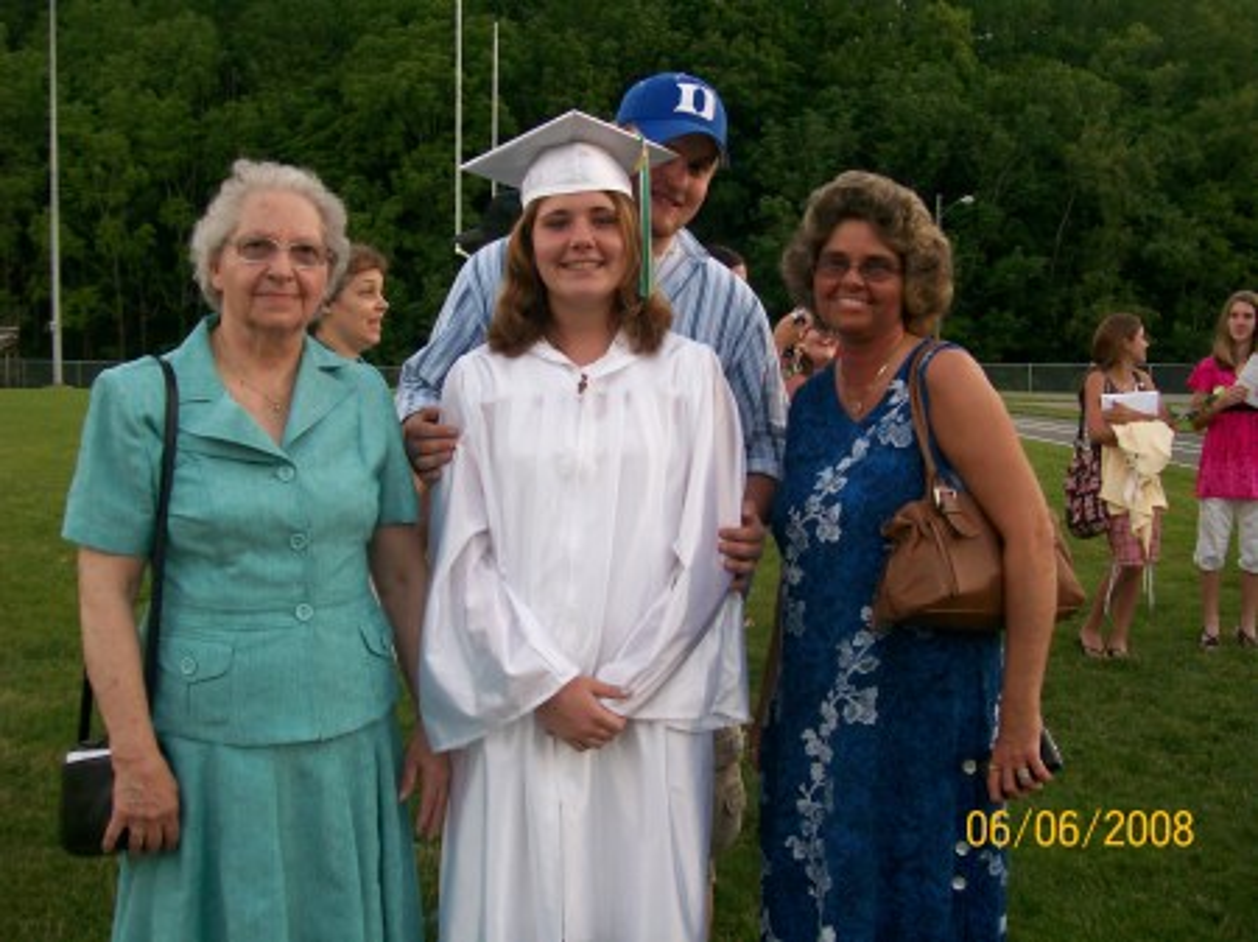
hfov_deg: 51.4
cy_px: 471
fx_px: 1308
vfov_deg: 39.6
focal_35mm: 36
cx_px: 629
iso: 80
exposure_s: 1/65.8
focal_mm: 6
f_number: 2.7
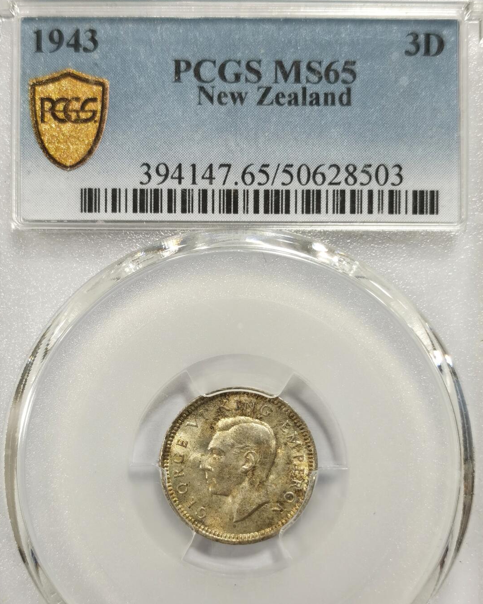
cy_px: 349
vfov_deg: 26.7
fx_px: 1269
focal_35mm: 71
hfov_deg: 21.5
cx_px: 238
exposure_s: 1/100
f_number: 16
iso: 100
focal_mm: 5.56
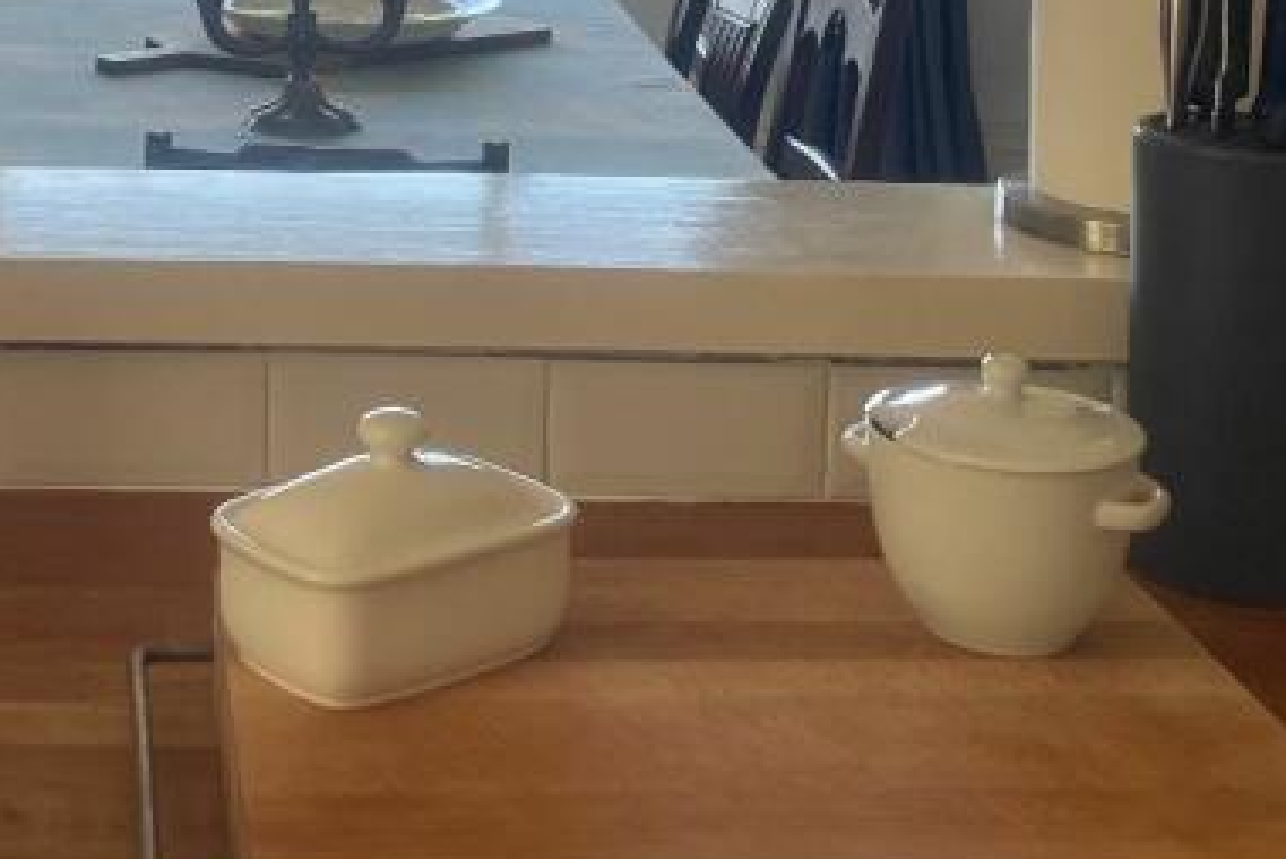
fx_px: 2609
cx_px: 261
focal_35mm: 73
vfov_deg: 17.4
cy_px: -289
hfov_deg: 27.2
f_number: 1.6
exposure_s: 1/127
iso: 32
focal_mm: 4.2
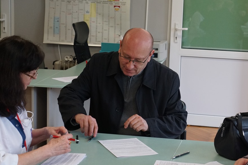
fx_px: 606
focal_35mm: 88
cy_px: 91
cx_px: 144
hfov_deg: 23.1
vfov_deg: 15.5
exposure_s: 1/160
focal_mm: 50
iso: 1600
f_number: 4
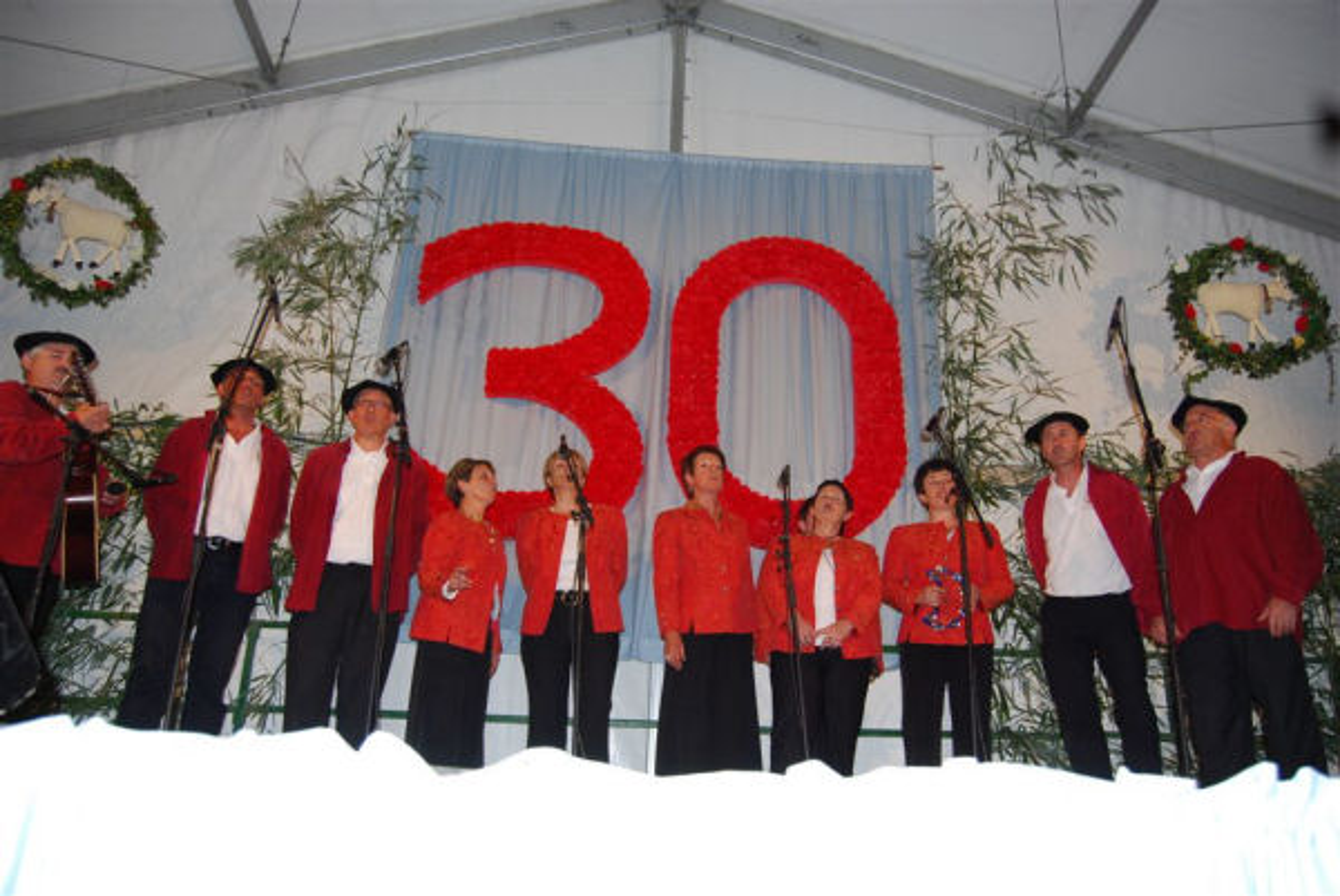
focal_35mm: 27
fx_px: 1006
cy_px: 448
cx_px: 670
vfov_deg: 48.0
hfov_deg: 67.3
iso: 200
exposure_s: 1/60
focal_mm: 18
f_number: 3.5
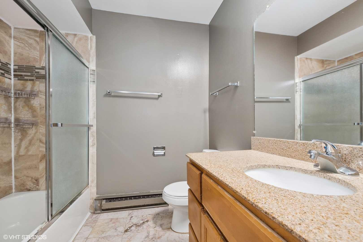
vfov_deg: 77.3
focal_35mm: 15
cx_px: 182
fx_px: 151
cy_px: 121
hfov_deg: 100.4
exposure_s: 1/6
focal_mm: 10
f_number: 6.3
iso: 250
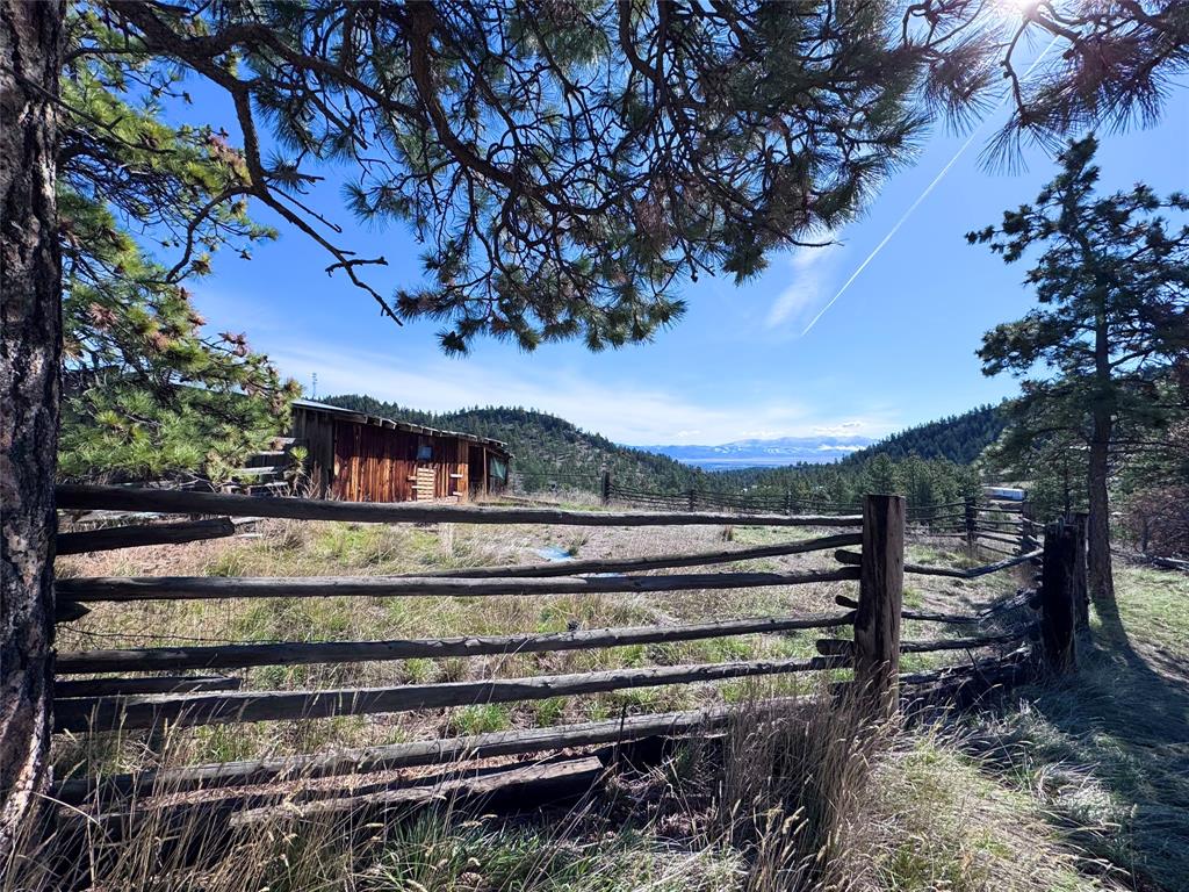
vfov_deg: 85.7
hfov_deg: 102.1
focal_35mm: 14
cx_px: 594
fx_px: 481
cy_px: 446
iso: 50
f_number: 2.2
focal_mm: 2.22
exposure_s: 1/2770
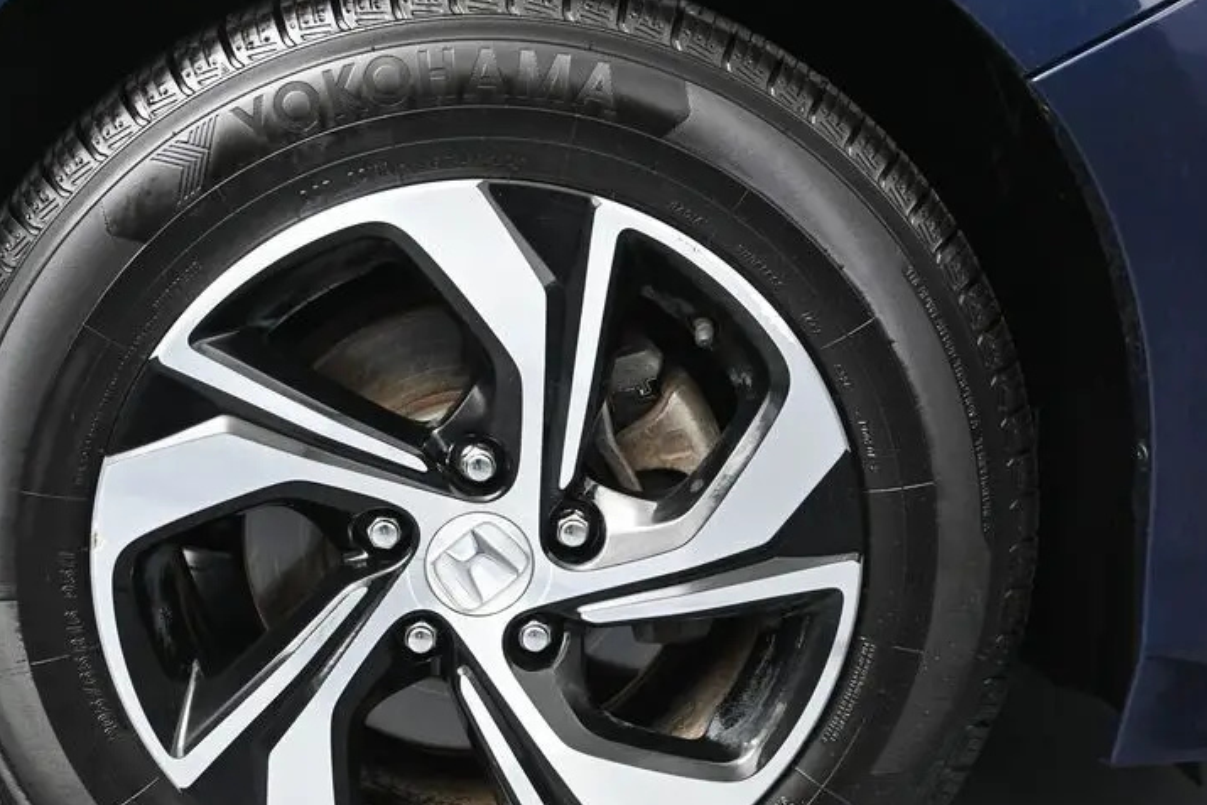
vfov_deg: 25.1
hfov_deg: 36.9
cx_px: 469
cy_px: 509
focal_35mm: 54
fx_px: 1801
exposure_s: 1/125
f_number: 4.2
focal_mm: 25
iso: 1600
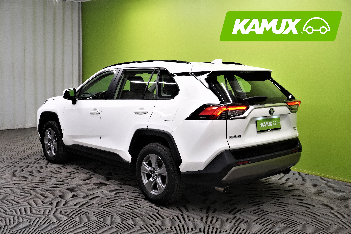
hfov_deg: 47.9
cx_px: 176
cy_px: 117
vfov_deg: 33.0
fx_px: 395
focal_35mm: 40
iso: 320
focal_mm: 27
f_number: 7.1
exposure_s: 1/20
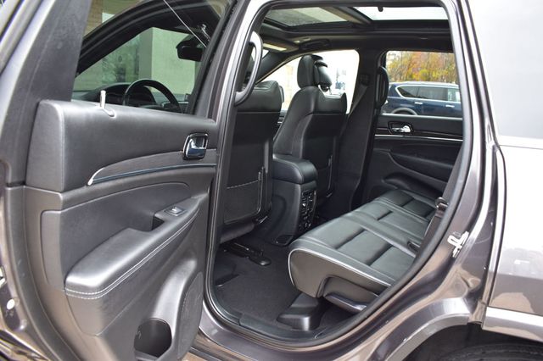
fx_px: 452
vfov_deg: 43.6
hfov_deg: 62.0
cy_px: 180
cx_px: 272
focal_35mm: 30
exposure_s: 1/15
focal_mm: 20
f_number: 6.3
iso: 400
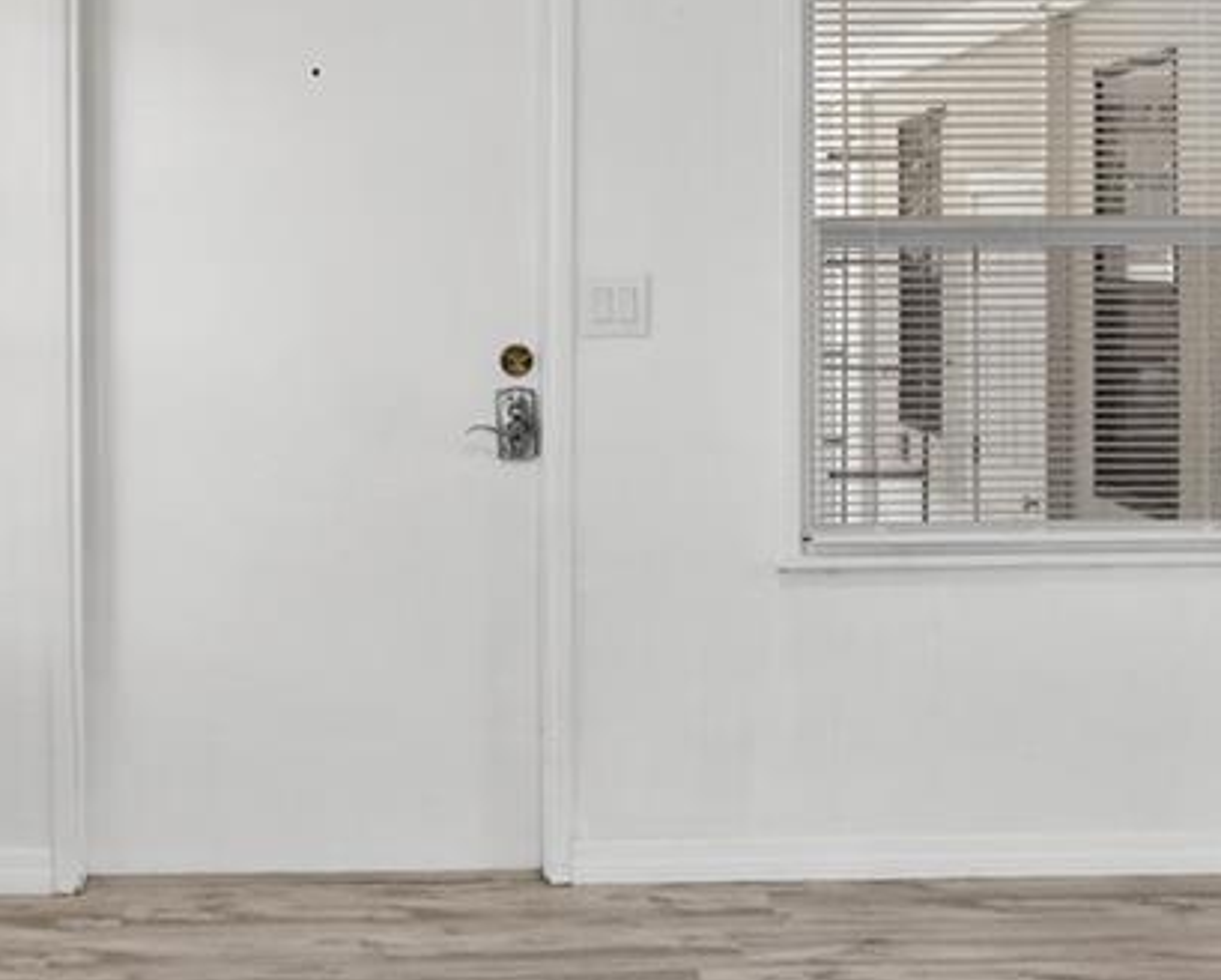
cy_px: 134
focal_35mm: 55
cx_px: 564
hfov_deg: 34.1
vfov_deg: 26.9
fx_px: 1989
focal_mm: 10
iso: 100
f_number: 7.1
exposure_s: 2.5
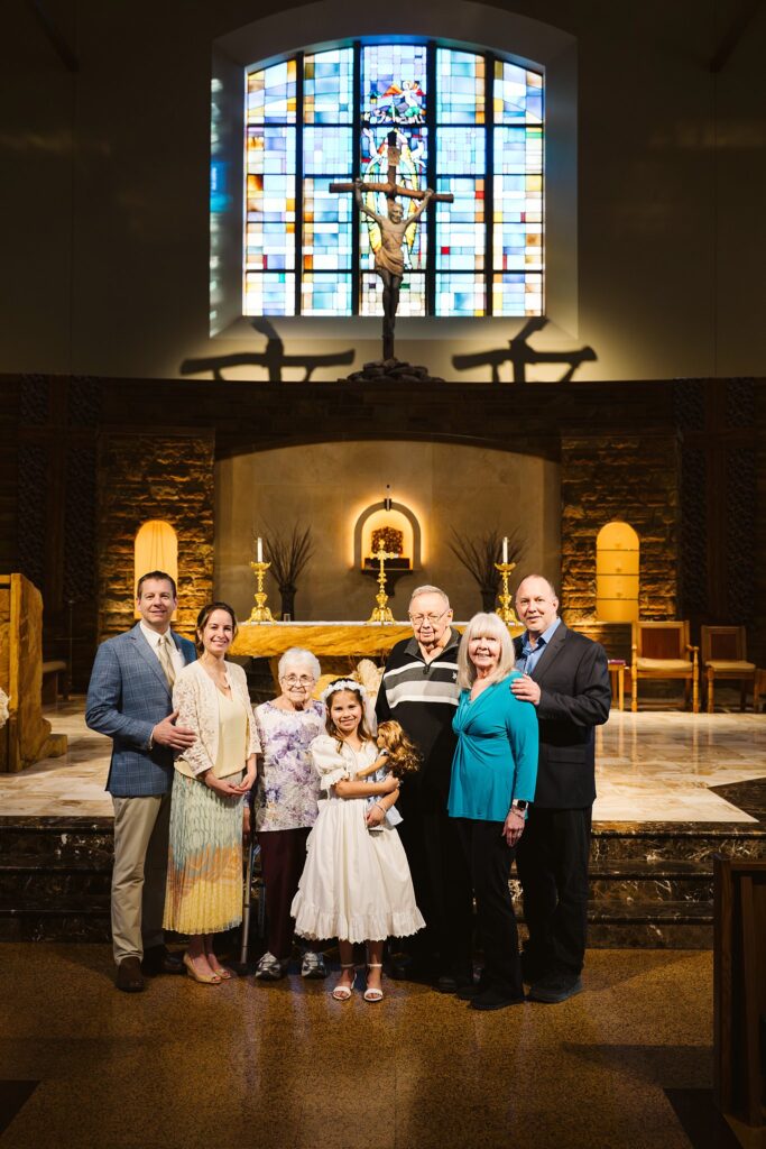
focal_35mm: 42
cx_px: 383
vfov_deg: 46.4
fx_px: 1340
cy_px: 574
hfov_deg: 31.9
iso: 1600
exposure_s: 1/320
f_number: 3.5
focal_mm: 42
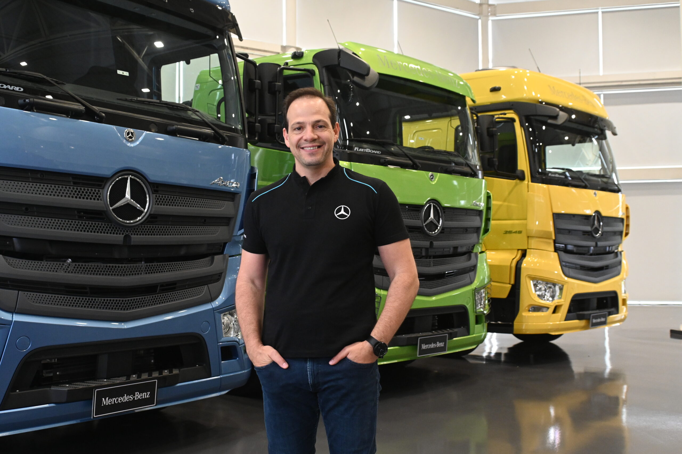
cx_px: 341
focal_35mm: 36
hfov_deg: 53.2
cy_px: 227
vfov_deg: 36.8
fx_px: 682
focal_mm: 24
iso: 2000
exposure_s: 1/200
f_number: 4
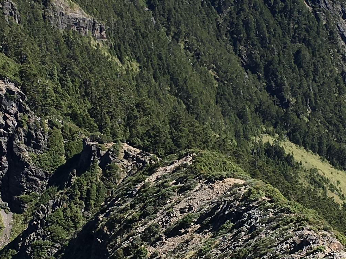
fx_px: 1150
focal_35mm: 115
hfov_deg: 17.1
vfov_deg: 12.9
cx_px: 188
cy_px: 139
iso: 25
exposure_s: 1/1026
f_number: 2.2
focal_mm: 4.15
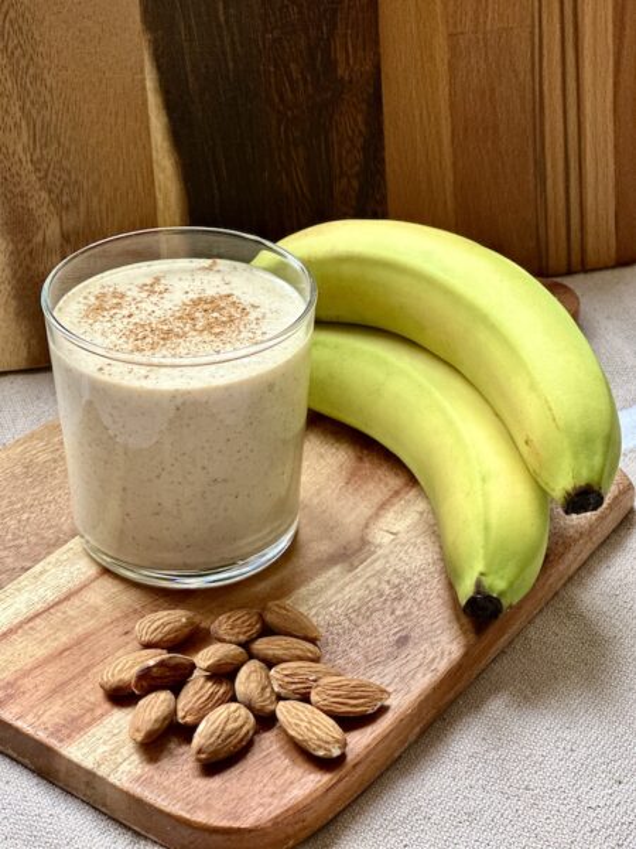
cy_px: 424
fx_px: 1886
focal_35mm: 77
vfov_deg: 25.3
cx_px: 318
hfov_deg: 19.1
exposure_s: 1/109
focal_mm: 9
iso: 250
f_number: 2.8
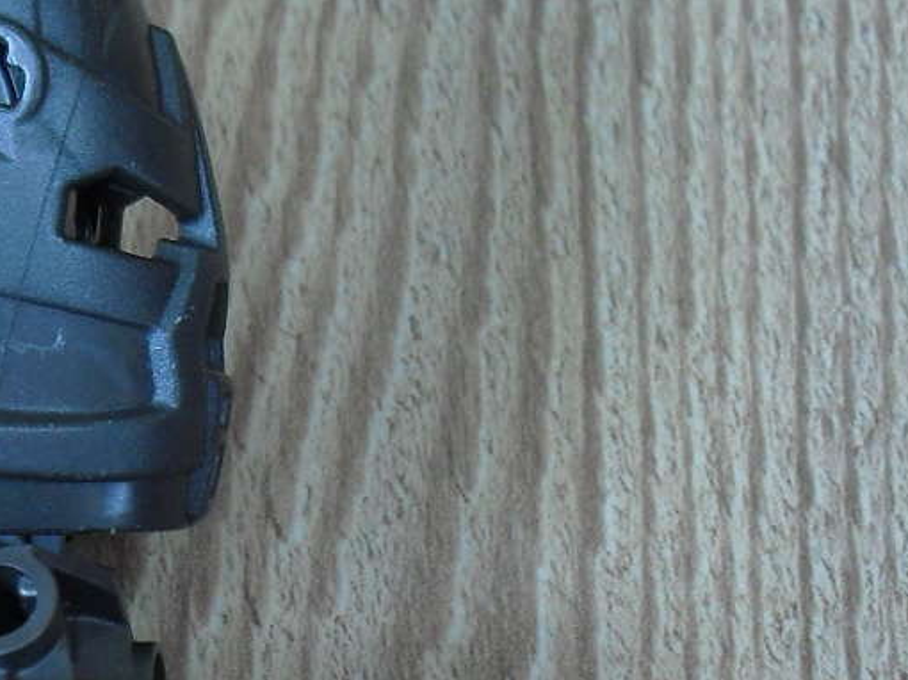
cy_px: 568
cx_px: -148
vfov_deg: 13.0
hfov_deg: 16.8
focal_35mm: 113
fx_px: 2963
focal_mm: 6.3
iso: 200
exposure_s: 1/80
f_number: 3.1
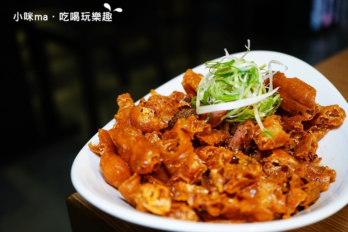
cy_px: 116
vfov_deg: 32.6
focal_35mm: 41
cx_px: 174
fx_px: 396
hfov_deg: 47.4
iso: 1600
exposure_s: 1/60
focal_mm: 41
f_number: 4.5
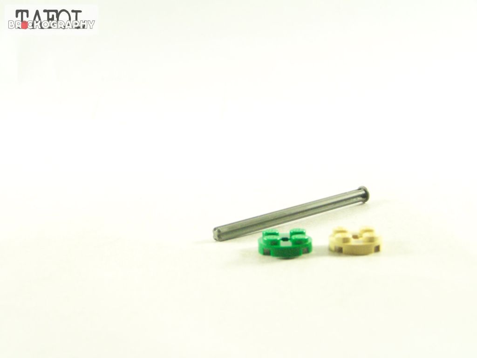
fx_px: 813
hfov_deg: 32.7
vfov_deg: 24.8
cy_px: 179
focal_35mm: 59
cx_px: 238
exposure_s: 1/60
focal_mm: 9.8
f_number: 3.1
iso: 400
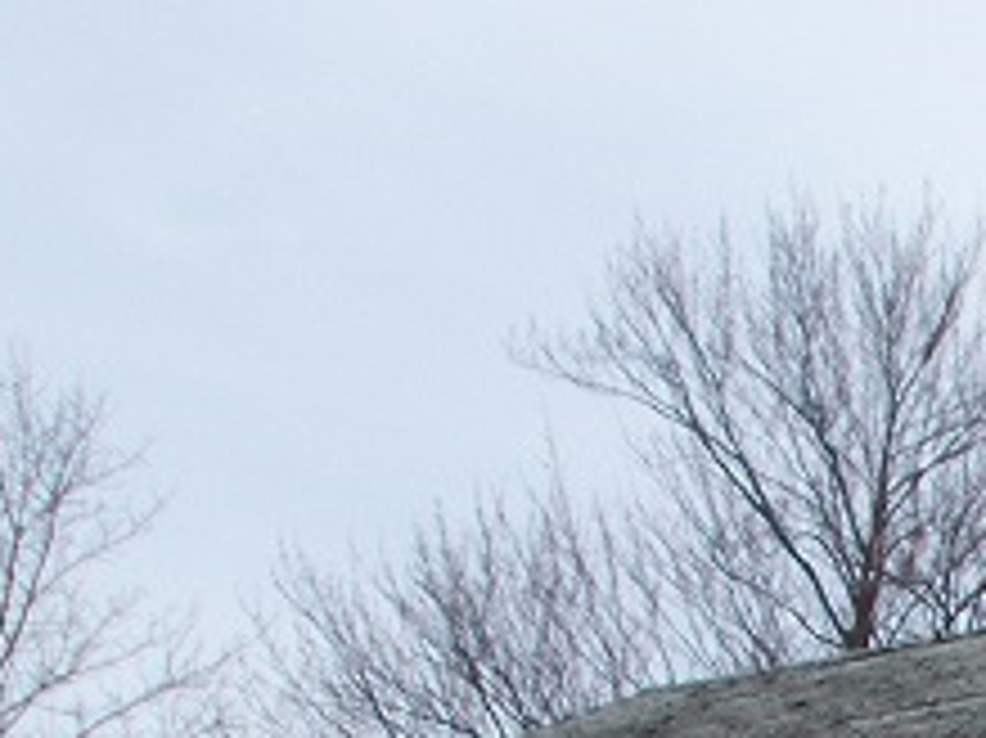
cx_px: 1958
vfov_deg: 6.9
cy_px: 1512
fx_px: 5864
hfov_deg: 9.1
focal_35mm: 206
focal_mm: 7.9
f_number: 10.6
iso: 80
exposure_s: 1/100
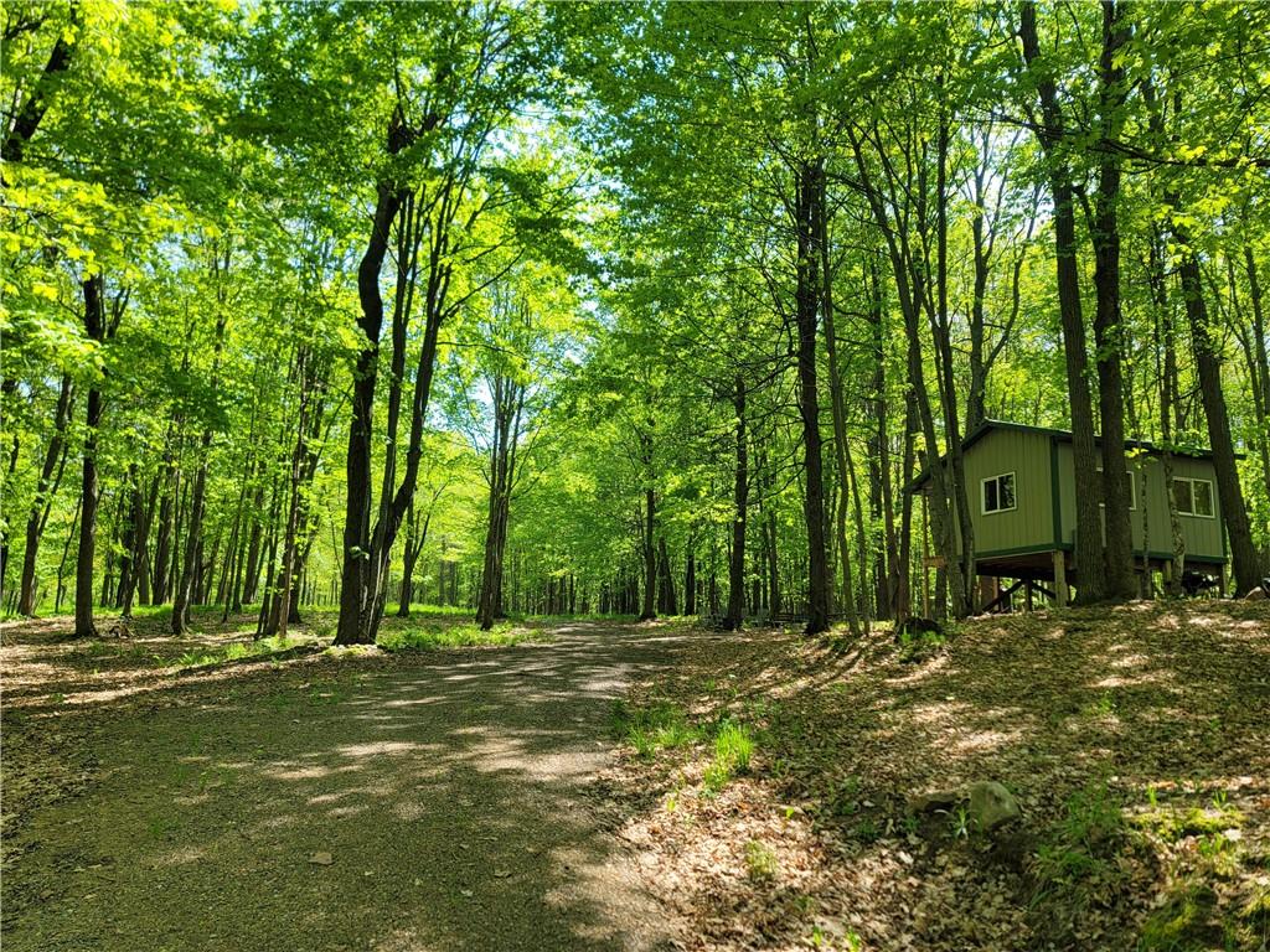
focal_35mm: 25
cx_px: 635
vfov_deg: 54.9
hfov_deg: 69.4
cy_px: 476
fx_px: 917
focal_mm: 7
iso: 20
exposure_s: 1/199
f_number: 1.8
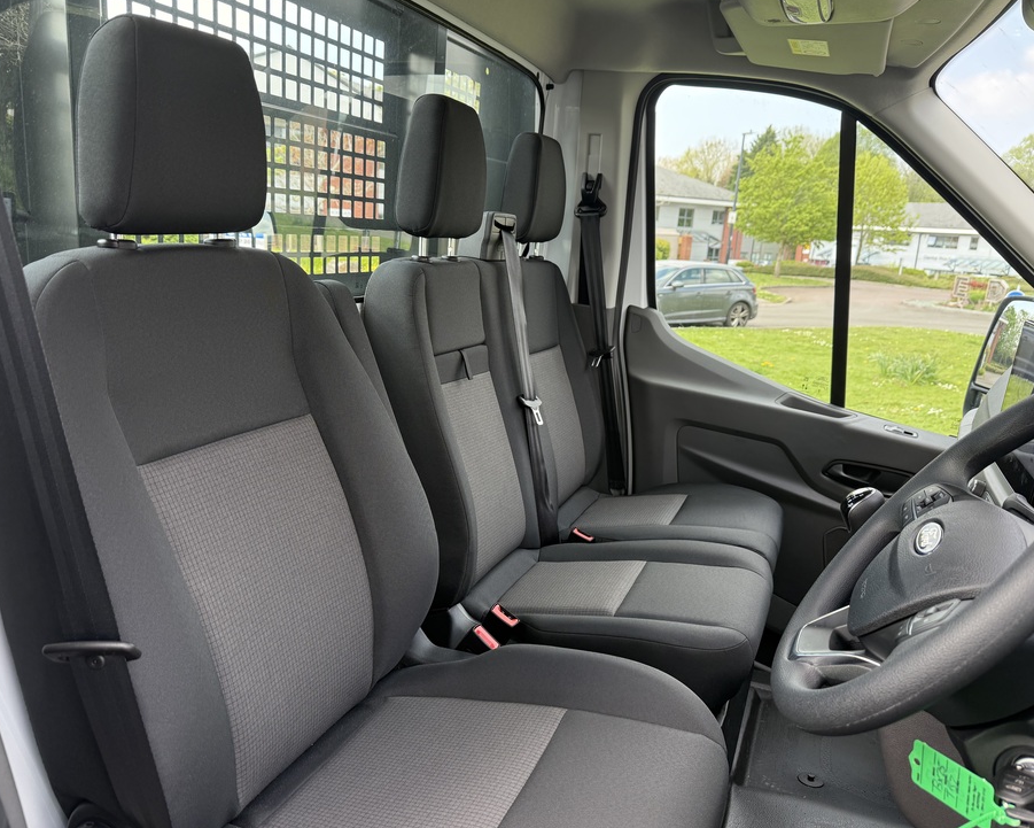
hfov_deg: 66.0
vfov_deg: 54.9
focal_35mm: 26
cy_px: 416
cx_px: 506
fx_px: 796
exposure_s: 1/322
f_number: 1.78
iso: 100
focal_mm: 6.76
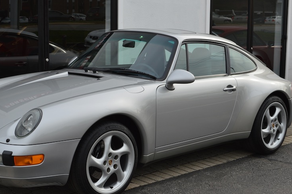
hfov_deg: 30.0
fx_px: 543
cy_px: 95
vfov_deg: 20.3
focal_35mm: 67
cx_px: 118
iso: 100
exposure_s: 1/160
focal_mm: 32
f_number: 6.3
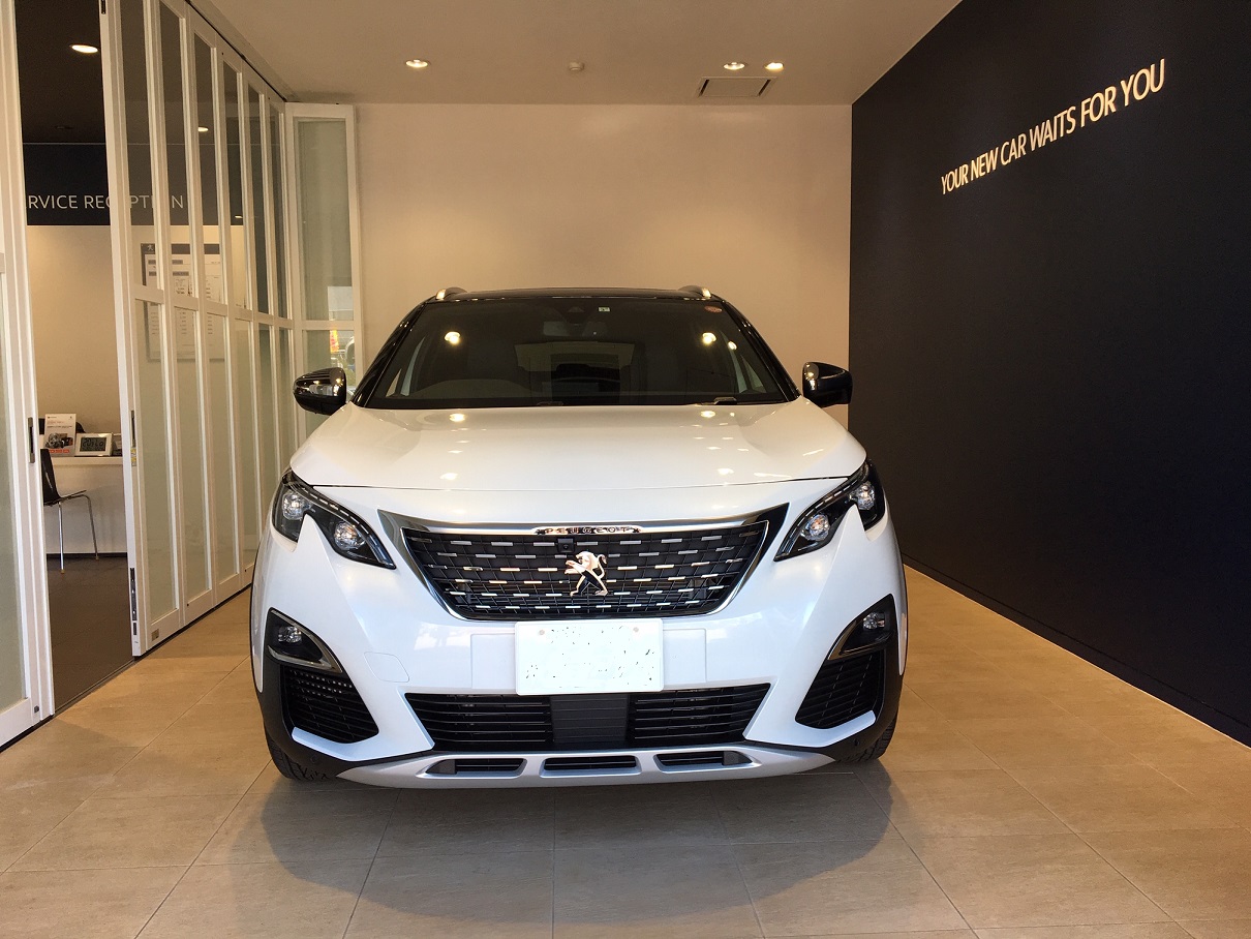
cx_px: 626
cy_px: 470
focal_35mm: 29
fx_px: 1048
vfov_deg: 48.2
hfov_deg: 61.6
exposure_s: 1/120
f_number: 2.2
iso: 32
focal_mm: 4.15
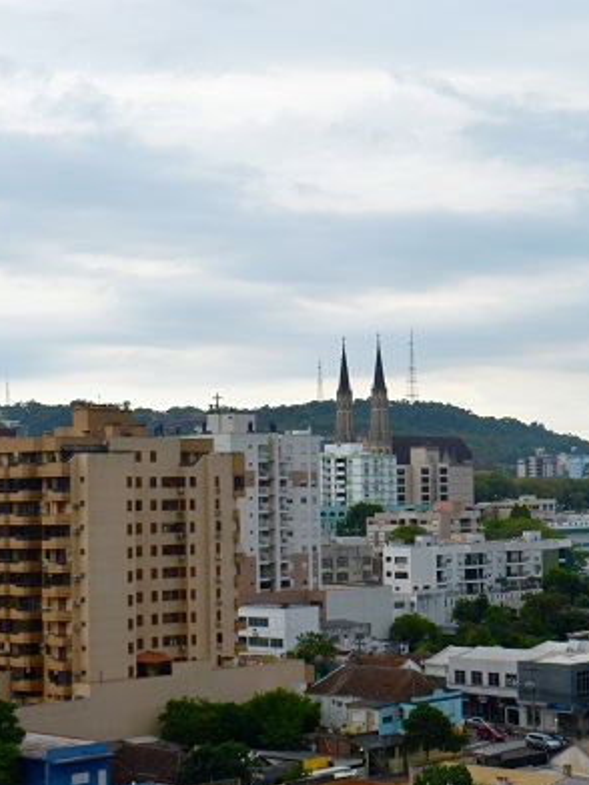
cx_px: 387
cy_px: 397
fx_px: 1702
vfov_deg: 26.0
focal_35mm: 75
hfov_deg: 19.6
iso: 200
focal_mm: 34
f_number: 8
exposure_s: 1/160
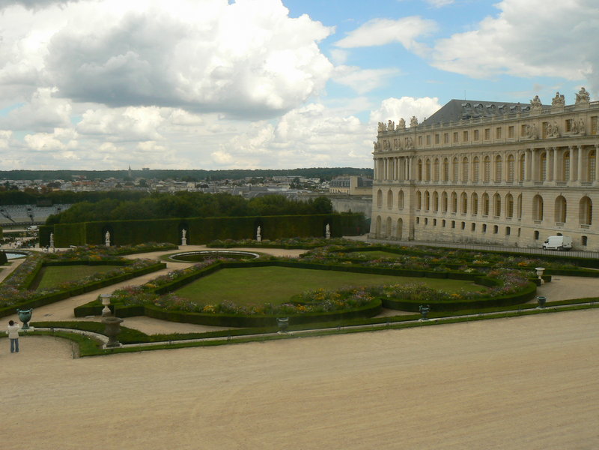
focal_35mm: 36
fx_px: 623
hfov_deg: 51.4
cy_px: 225
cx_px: 300
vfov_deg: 39.7
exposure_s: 1/250
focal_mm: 6
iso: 80
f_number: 5.6
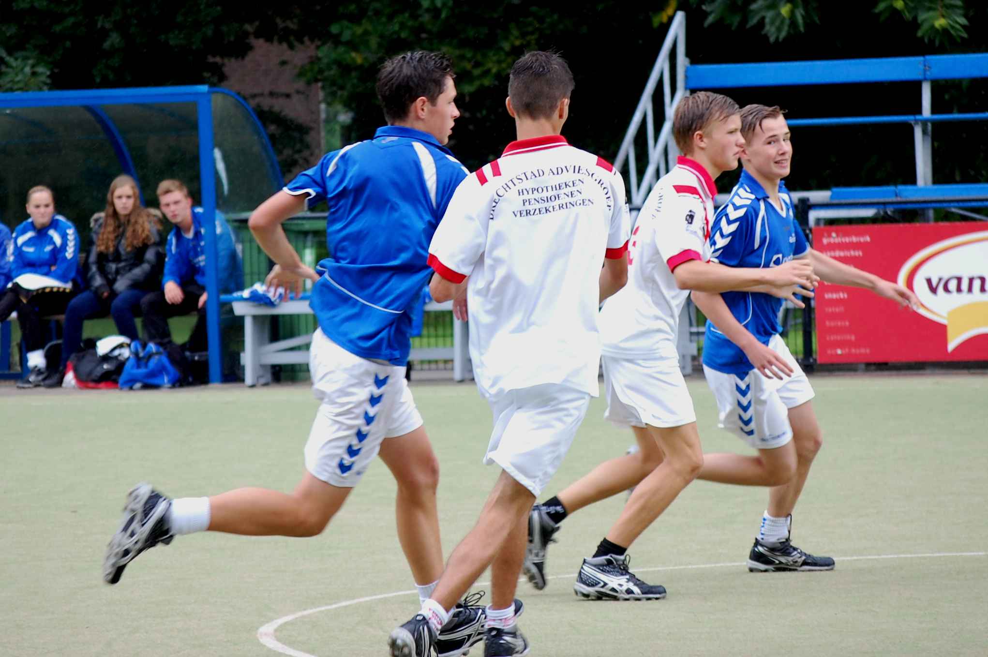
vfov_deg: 9.1
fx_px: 4113
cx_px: 494
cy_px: 328
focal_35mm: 150
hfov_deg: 13.7
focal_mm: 100
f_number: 4.5
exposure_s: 1/320
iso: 400
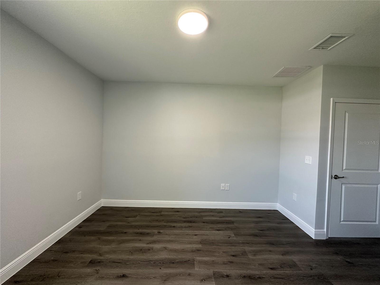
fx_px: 154
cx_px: 190
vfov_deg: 85.7
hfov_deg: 102.1
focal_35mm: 14
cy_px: 142
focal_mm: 2.22
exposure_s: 1/120
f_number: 2.2
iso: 200
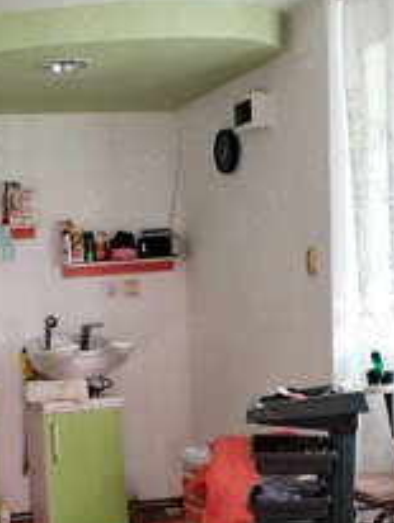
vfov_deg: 29.6
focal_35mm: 64
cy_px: 414
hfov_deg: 22.4
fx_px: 969
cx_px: 38
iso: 580
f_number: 1.8
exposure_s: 1/30
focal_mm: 4.75
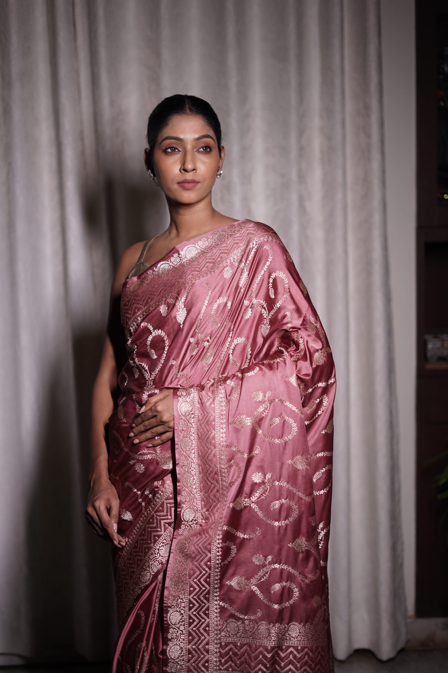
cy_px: 336
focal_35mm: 50
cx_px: 224
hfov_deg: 27.0
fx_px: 933
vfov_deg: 39.6
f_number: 1.8
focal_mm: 50
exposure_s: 1/200
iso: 800
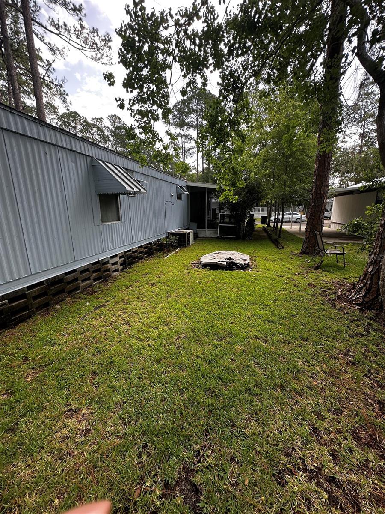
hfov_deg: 85.7
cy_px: 257
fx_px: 208
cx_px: 192
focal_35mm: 14
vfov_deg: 102.1
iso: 40
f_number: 2.2
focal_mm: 2.22
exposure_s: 1/241
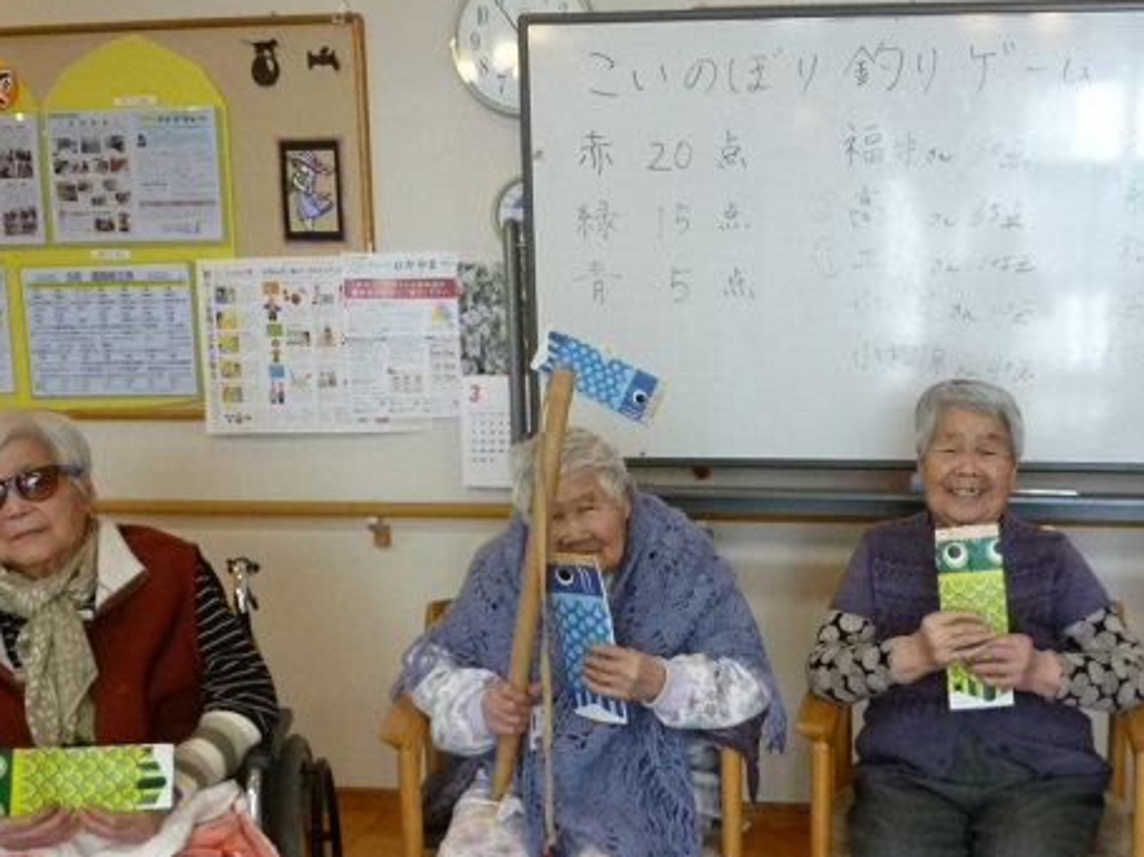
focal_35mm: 44
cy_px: 563
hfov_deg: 42.2
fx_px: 1454
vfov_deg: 32.6
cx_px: 795
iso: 200
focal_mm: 4.5
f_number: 2.8
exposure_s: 1/30
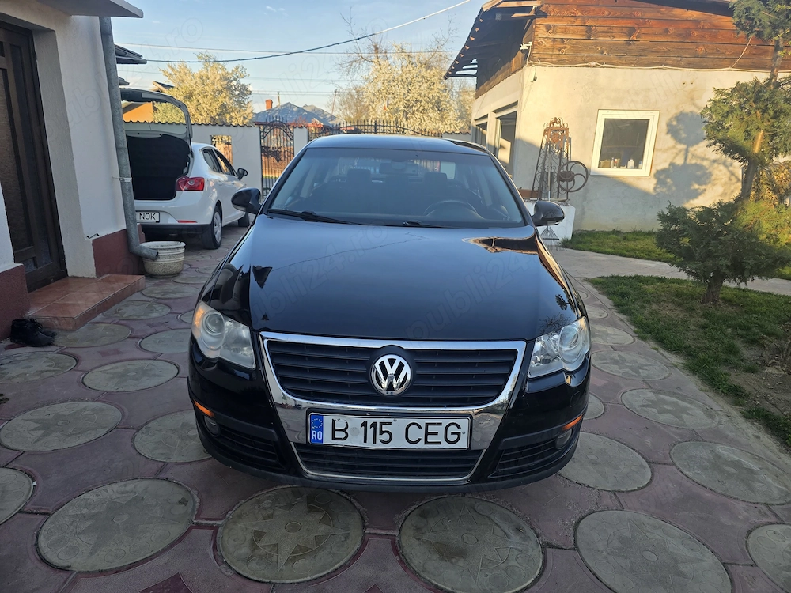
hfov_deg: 73.9
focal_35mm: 23
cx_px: 396
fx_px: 526
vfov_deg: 58.9
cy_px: 296
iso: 80
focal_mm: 6.3
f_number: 1.7
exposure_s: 1/1461
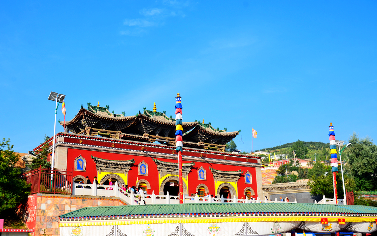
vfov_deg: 28.0
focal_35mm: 46
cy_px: 124
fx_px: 473
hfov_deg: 43.5
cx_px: 188
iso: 100
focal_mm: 30
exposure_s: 1/200
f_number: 10
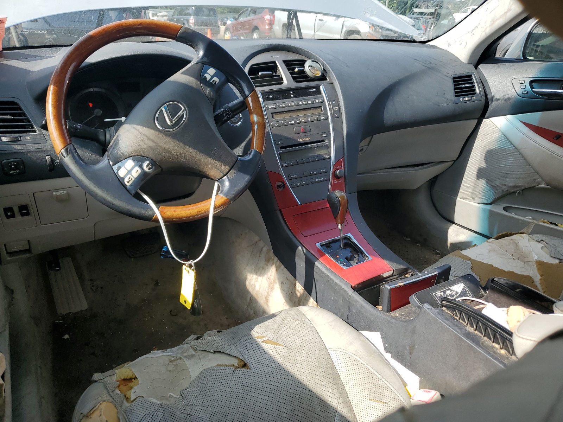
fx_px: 423
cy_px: 211
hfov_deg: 67.3
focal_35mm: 26
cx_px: 282
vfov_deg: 53.1
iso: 50
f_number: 1.5
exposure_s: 1/909
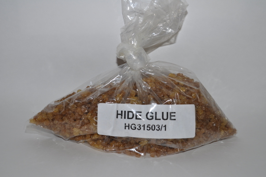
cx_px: 133
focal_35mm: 39
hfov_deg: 49.6
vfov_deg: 34.1
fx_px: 288
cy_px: 88
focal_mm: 26
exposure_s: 1/160
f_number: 9
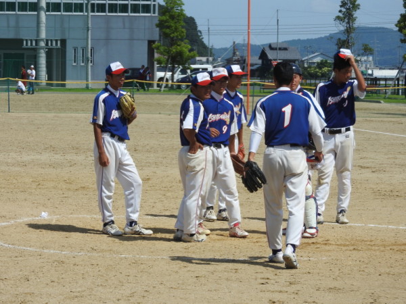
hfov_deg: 9.9
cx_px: 203
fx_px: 2346
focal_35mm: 200
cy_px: 152
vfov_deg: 7.4
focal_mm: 35.8
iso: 100
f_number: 5.3
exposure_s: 1/800
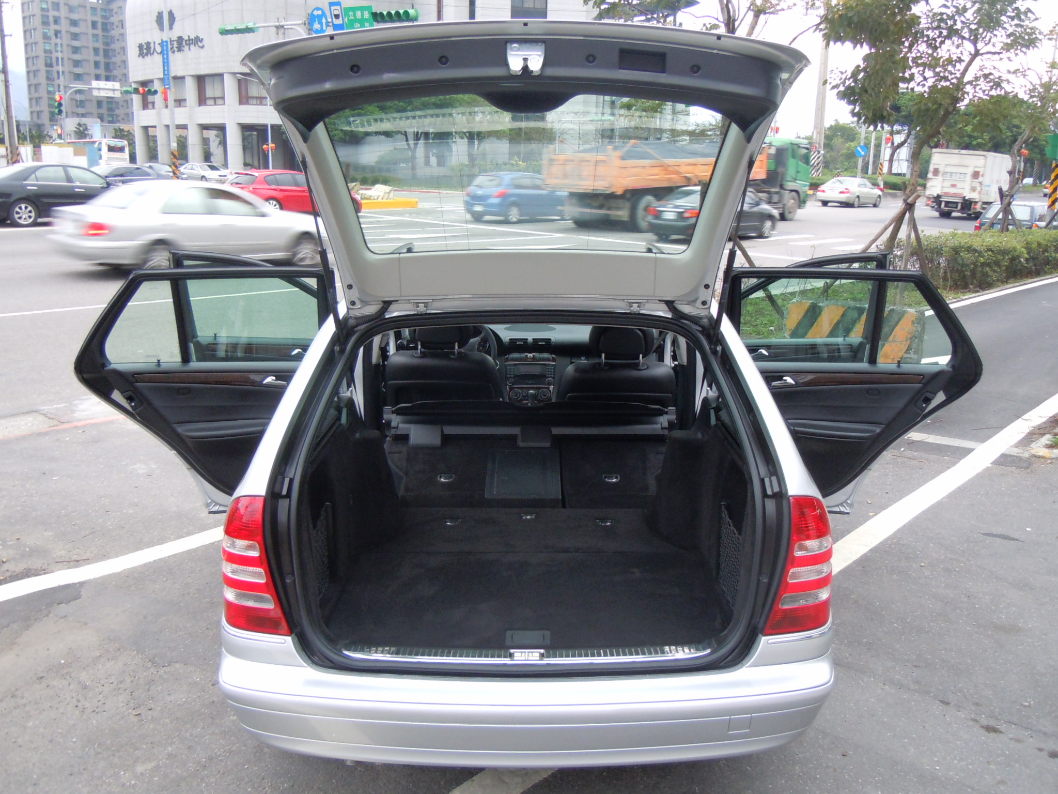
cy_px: 397
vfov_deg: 46.8
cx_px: 529
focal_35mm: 30
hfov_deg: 60.0
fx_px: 917
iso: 320
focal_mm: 5.4
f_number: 3.5
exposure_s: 1/60
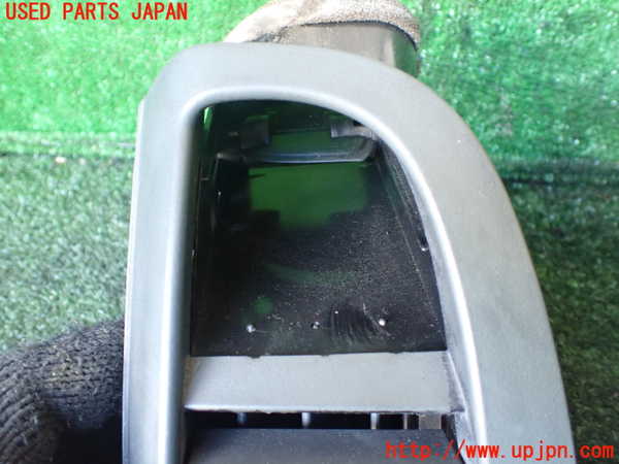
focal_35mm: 30
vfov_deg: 46.8
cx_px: 310
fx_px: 536
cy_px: 232
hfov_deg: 60.0
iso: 800
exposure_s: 1/40
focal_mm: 5.4
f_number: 2.3
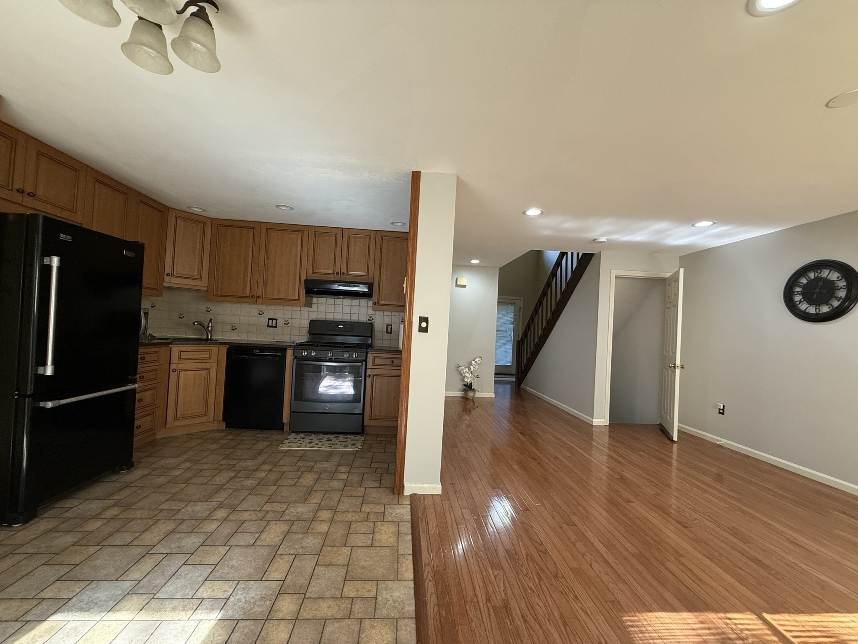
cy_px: 322
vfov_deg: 85.7
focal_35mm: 14
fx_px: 347
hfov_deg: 102.1
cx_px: 429
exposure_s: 1/81
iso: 320
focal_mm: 2.22
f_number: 2.2
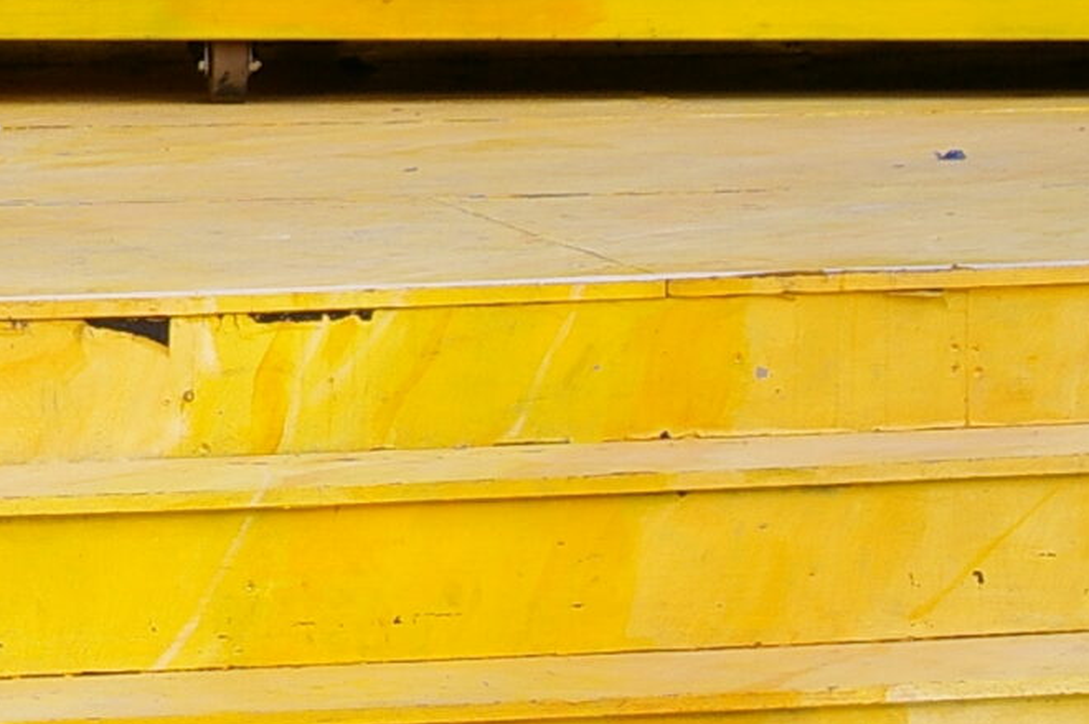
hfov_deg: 6.9
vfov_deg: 4.7
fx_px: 8796
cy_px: -185
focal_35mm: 291
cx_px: -964
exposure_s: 1/180
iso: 200
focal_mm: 50
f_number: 8
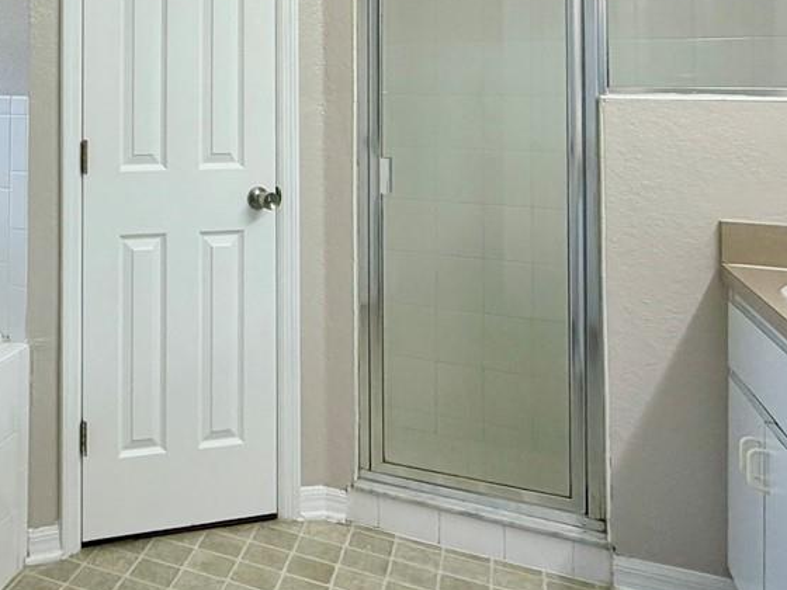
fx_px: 909
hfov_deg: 40.0
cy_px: 58
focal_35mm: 40
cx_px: -32
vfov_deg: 34.0
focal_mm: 2.22
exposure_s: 1/120
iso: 125
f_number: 2.2
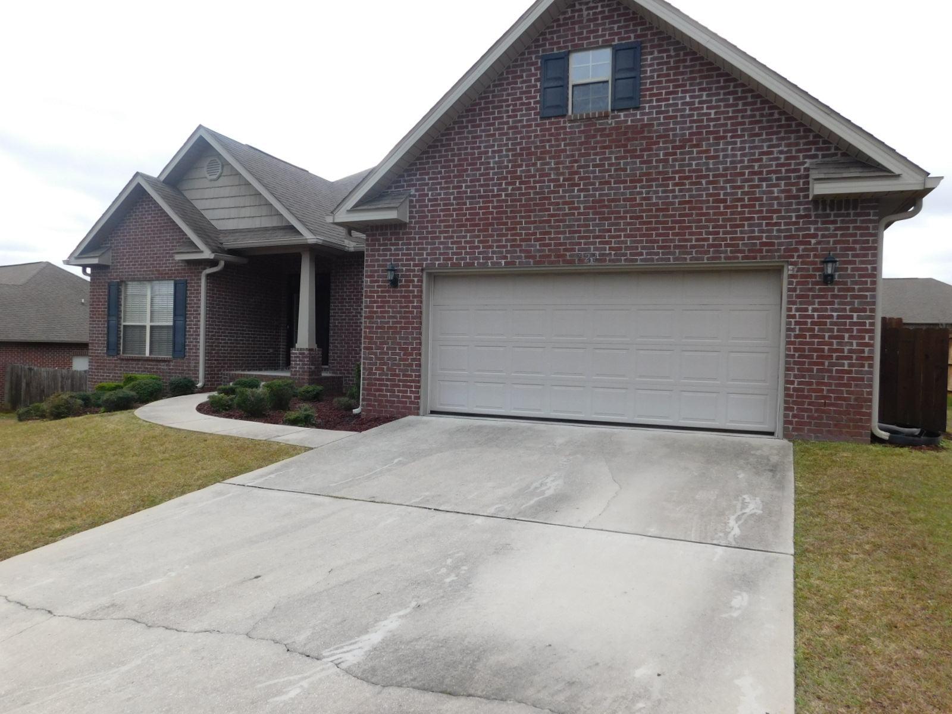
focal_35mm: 24
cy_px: 357
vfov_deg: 56.8
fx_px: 660
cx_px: 476
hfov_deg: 71.6
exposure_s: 1/500
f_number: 3
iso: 125
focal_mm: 4.1
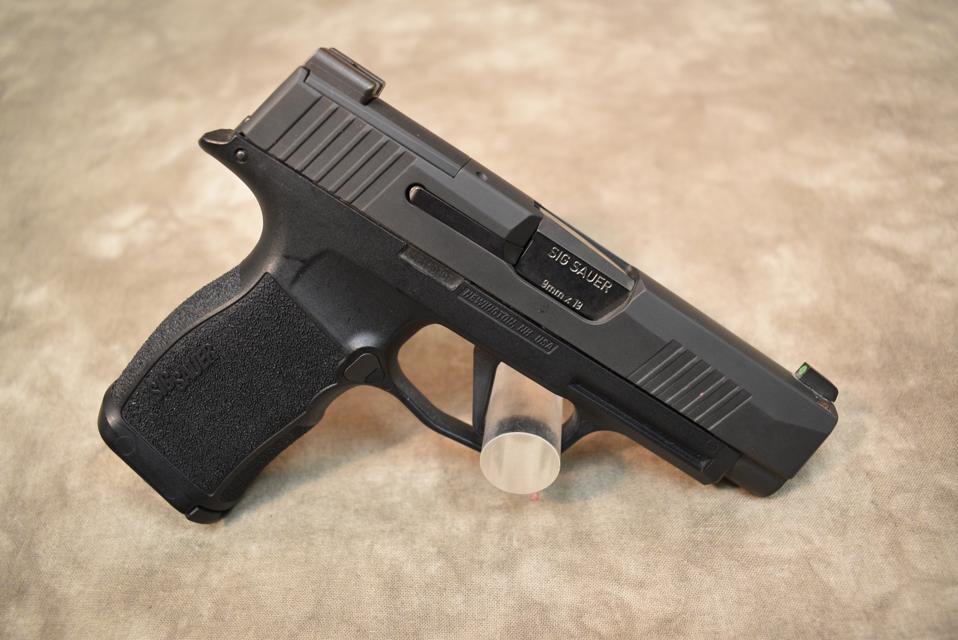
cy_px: 320
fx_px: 839
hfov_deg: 59.5
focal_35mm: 32
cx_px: 479
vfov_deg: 41.8
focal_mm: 21
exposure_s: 1/60
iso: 1250
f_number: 4
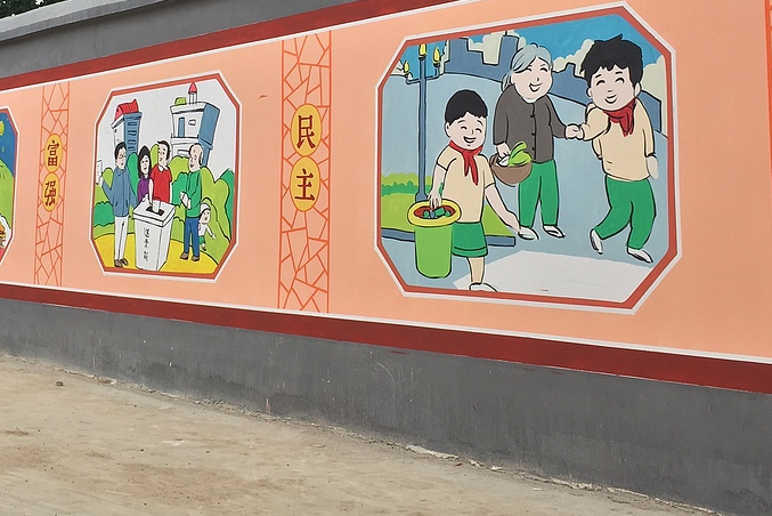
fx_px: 1223
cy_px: 87
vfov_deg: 23.4
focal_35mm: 57
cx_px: 298
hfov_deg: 34.9
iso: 32
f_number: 2.2
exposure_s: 1/1068
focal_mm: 4.15
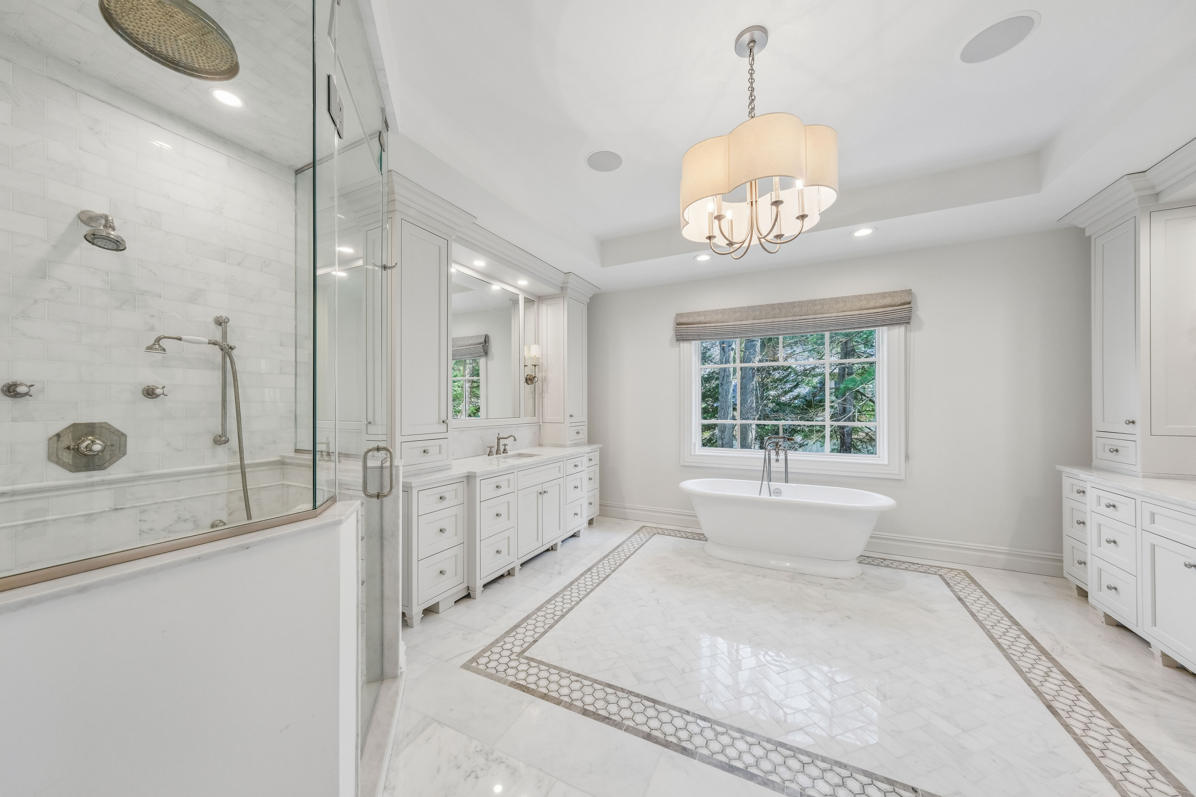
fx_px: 399
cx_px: 598
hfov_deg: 112.6
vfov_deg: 90.0
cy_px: 398
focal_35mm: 12
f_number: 8
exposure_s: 1/50
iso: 640
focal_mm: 8
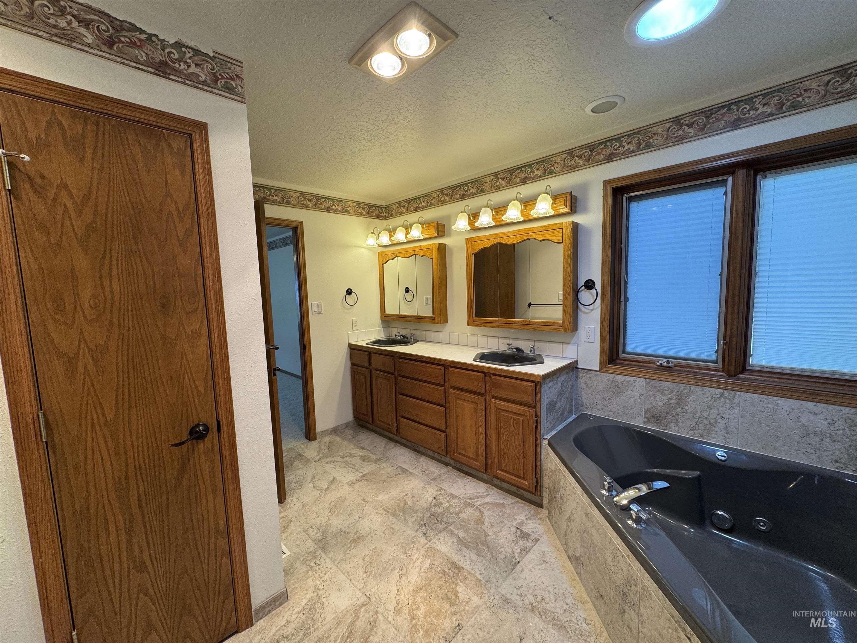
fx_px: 347
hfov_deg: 102.1
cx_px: 428
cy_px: 322
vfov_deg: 85.7
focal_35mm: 14
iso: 100
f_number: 2.2
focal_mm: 2.22
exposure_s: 1/120
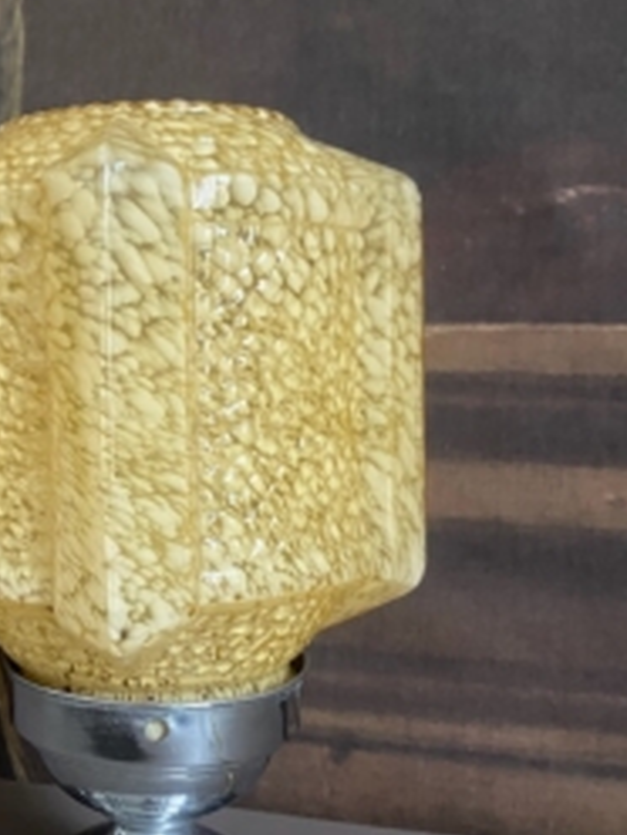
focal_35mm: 42
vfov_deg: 44.8
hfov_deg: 33.4
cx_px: 128
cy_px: 431
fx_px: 1014
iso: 640
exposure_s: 1/35
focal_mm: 4.25
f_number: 1.8
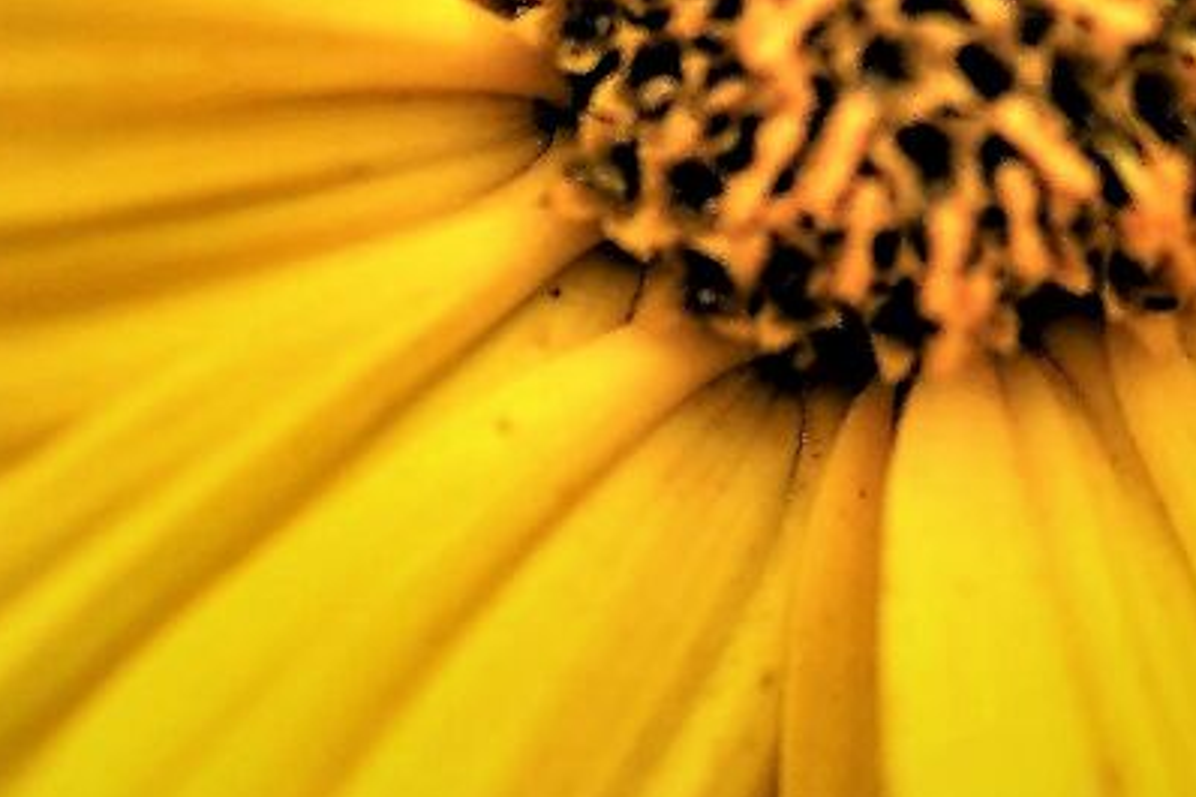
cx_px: 634
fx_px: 18031
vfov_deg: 2.5
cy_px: 45
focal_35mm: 543
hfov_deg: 3.8
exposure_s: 1/400
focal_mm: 90
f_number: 2.8
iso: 400
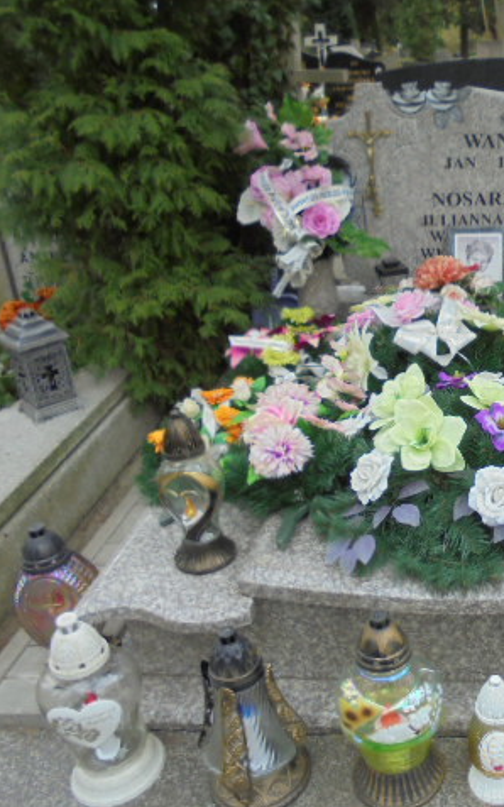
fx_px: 813
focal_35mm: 37
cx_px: 484
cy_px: 404
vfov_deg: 52.8
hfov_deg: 32.2
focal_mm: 4.6
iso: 100
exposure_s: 1/125
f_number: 3.5
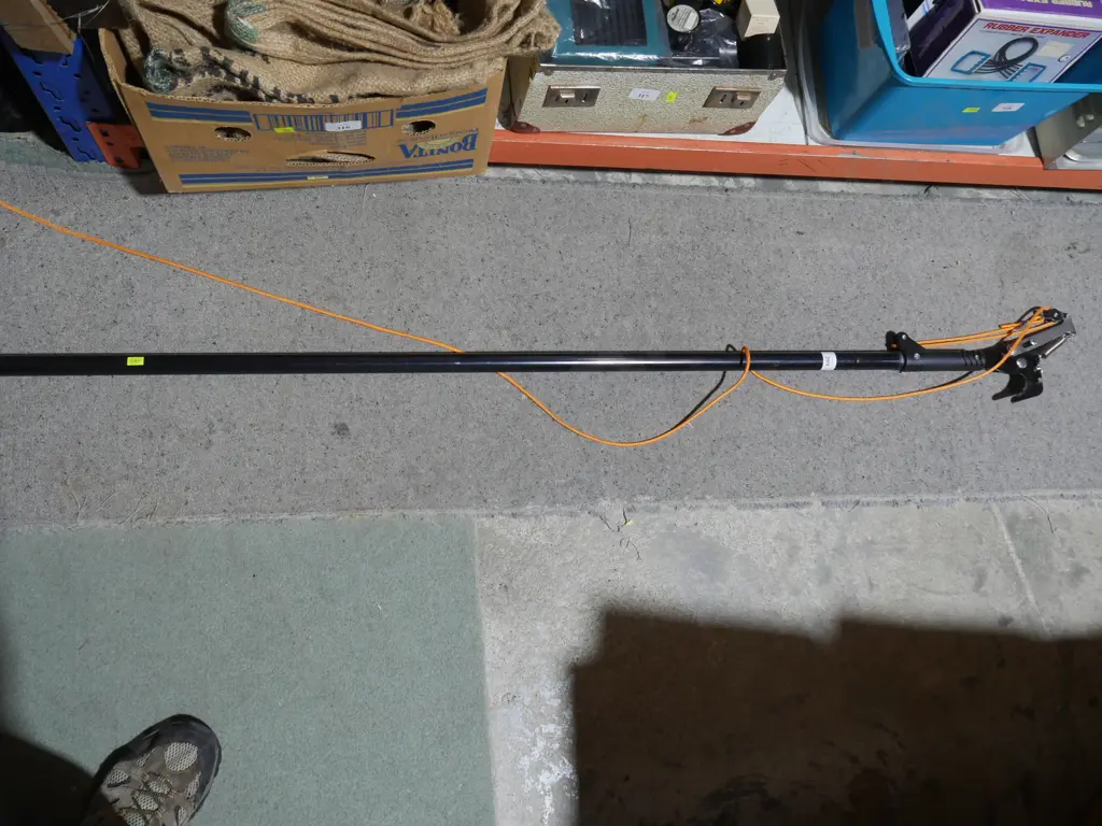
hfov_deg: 63.4
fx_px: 891
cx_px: 551
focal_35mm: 28
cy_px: 413
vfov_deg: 49.7
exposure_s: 1/60
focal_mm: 14
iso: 800
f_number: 5.6
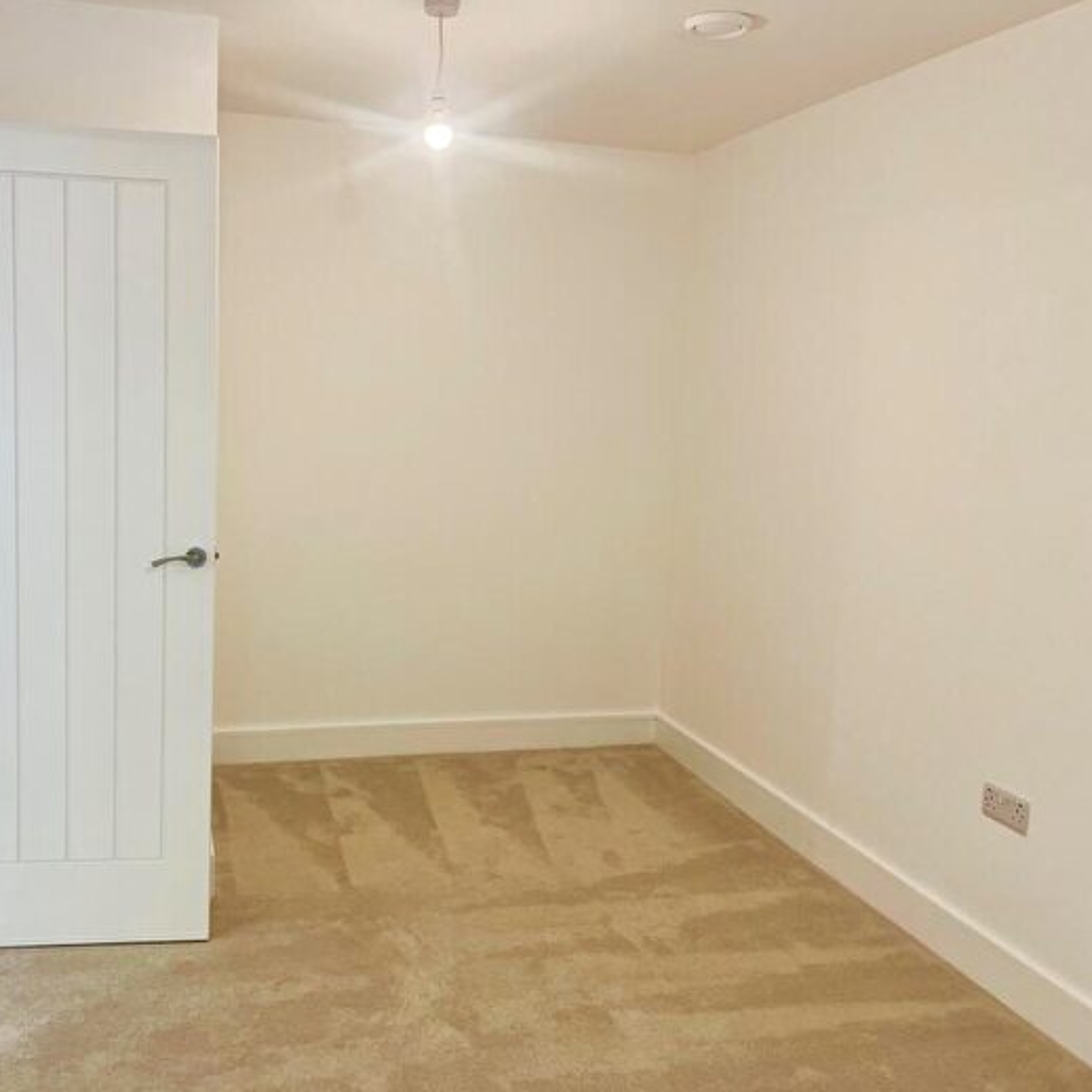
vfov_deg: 52.5
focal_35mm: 31
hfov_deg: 52.0
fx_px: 1106
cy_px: 549
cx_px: 416
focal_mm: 5.1
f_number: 1.6
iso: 125
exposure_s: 1/100
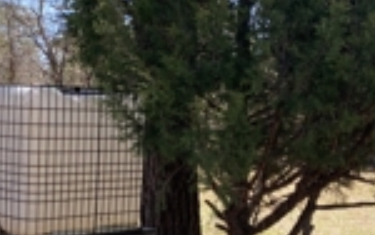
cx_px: 55
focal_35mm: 79
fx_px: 808
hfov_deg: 25.5
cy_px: 195
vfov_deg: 16.4
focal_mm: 3.99
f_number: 1.8
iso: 20
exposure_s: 1/457
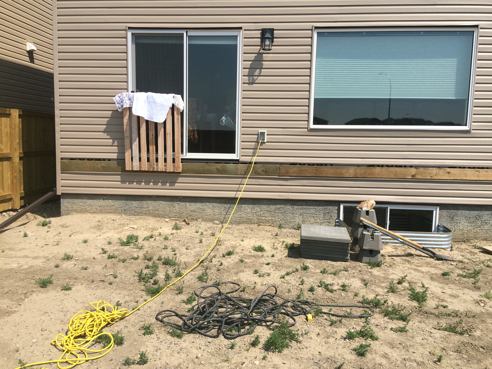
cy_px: 184
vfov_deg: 48.2
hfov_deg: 61.7
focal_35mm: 29
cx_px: 246
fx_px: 412
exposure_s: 1/2564
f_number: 2.2
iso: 32
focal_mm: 4.15
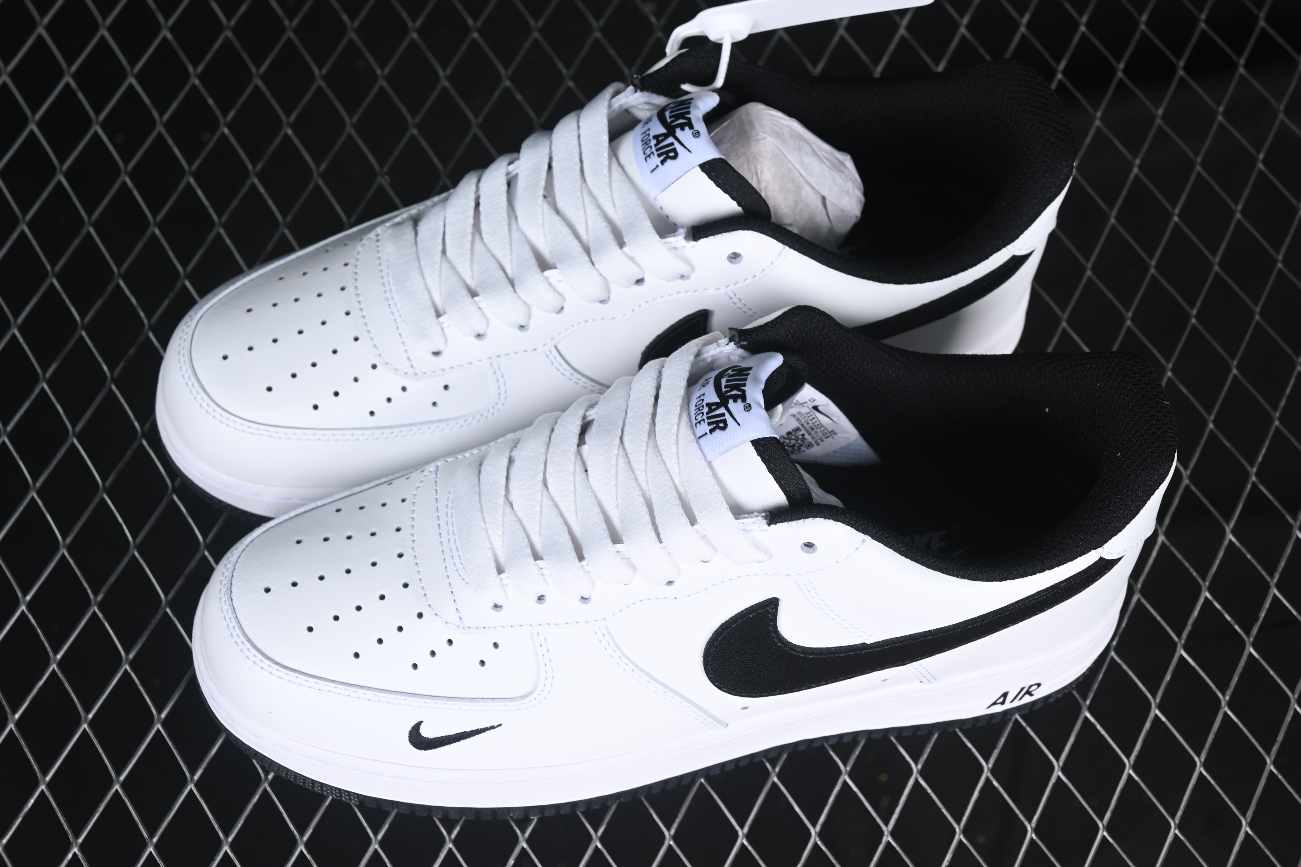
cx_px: 650
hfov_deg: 27.0
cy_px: 434
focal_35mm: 75
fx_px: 2710
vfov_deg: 18.2
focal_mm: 50
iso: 160
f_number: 7.1
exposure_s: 1/80
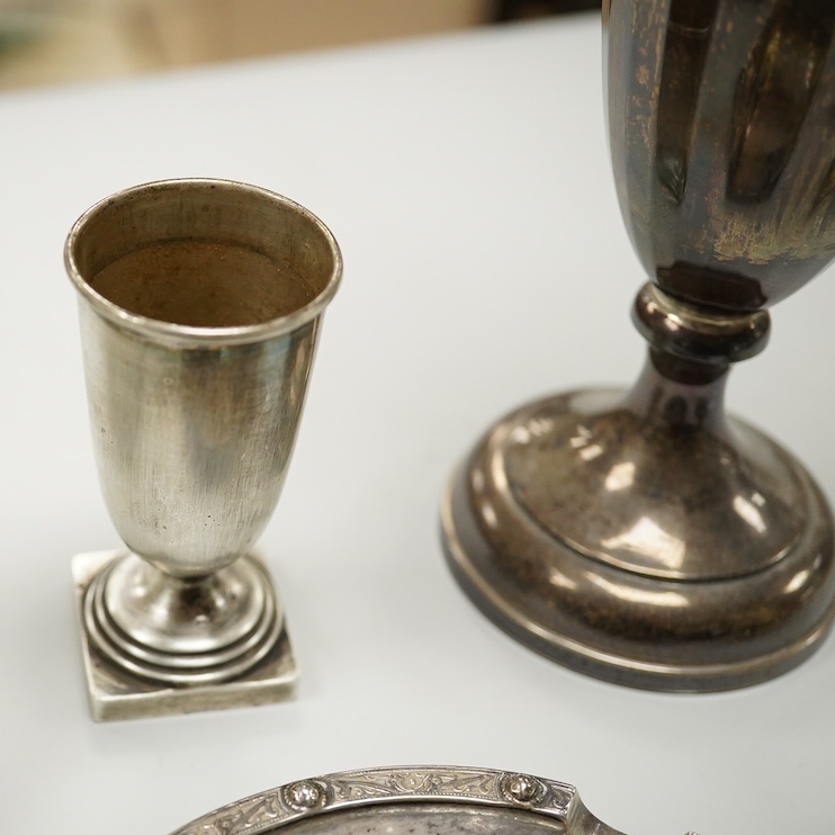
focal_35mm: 58
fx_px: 1583
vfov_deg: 29.6
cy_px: 421
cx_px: 237
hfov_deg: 29.2
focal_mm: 30
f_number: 6.3
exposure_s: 1/500
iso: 2500
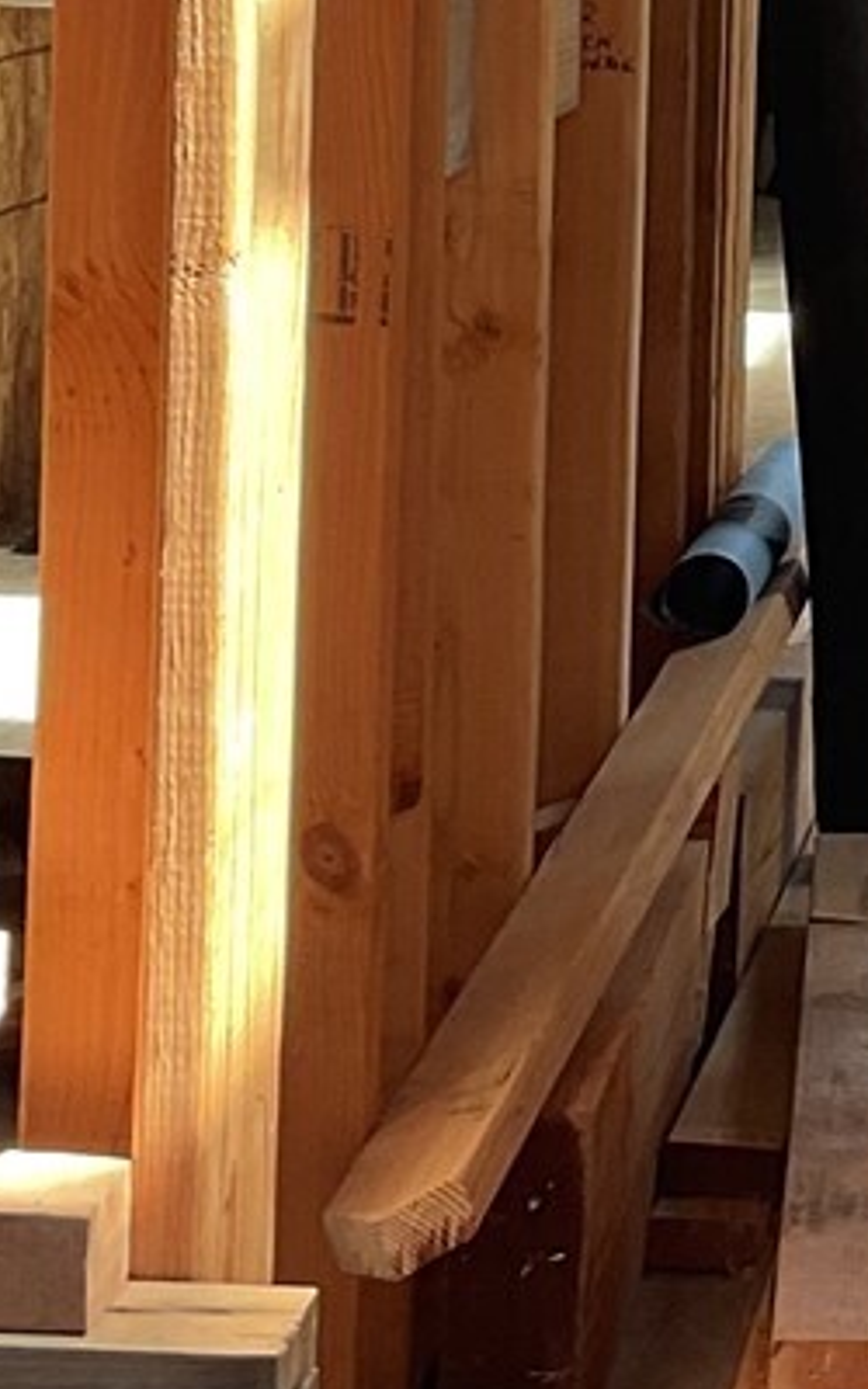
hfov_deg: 10.3
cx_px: 1253
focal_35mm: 123
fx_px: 4655
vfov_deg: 16.5
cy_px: -63
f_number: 1.8
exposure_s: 1/120
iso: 40
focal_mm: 3
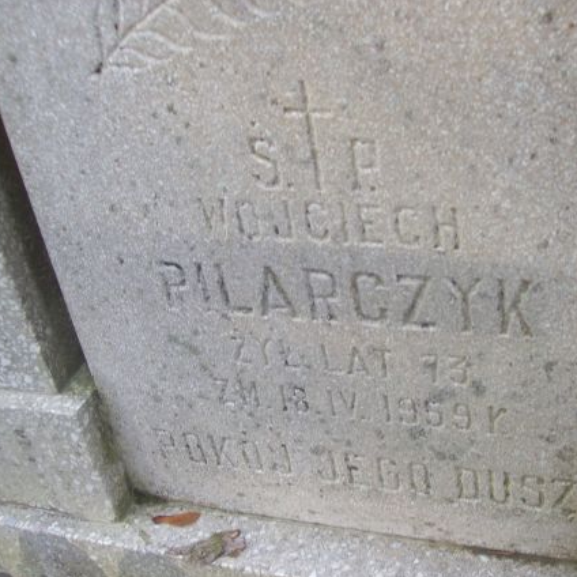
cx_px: 363
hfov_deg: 35.2
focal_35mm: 48
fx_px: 905
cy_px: 299
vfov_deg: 35.4
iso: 80
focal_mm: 6
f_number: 2.7
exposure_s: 1/105
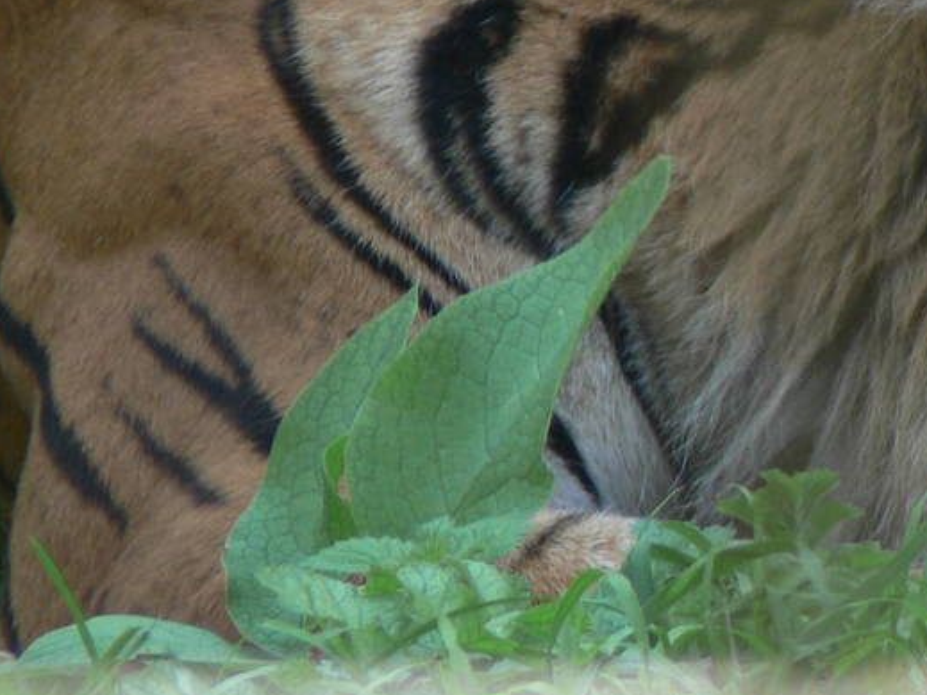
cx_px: 1240
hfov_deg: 1.5
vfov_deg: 1.1
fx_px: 34645
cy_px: 279
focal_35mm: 1294
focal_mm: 88.8
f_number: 4
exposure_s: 1/60
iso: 80
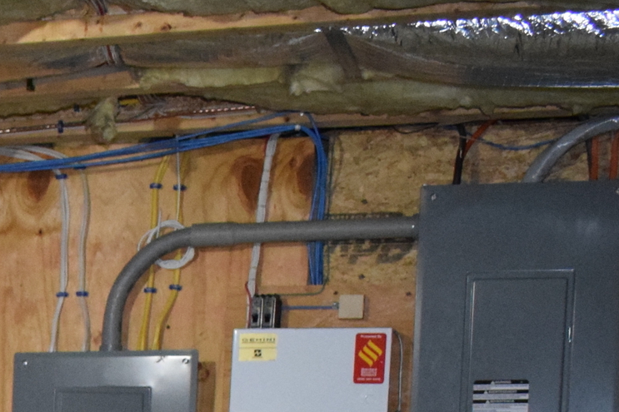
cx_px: -436
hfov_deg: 14.8
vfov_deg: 10.2
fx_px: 2132
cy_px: 820
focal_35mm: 124
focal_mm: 20
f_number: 3.5
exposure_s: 1/60
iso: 3200
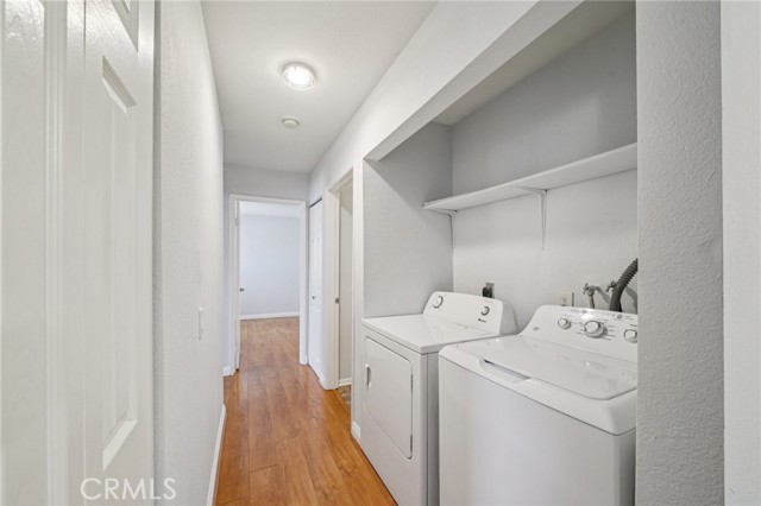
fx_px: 275
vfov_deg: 85.4
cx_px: 380
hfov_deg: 108.4
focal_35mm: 13
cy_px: 253
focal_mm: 13
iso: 400
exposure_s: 1/10
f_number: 9
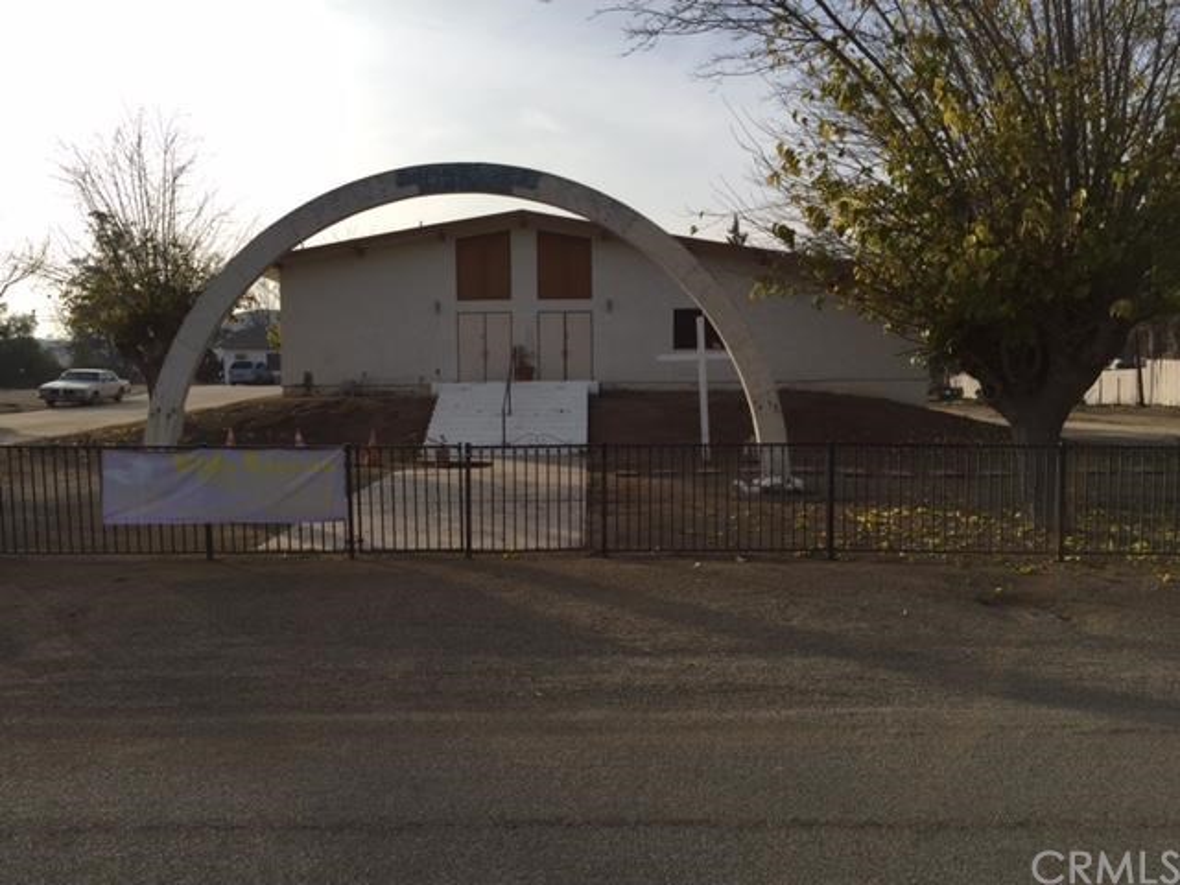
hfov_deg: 61.7
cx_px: 590
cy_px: 442
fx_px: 989
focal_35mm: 29
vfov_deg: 48.2
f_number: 2.2
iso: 32
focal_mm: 4.15
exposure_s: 1/2083
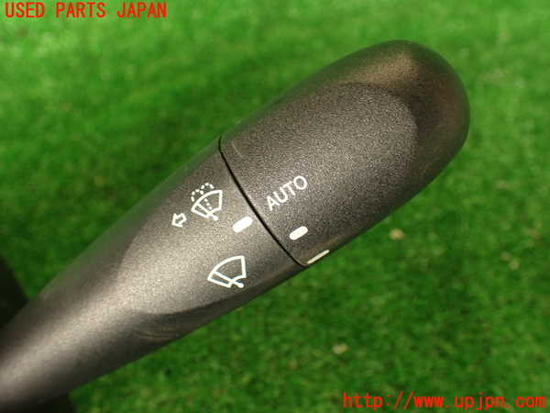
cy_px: 206
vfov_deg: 44.2
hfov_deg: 56.8
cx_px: 275
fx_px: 508
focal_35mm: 32
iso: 200
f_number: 2.4
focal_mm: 5.79
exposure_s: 1/50
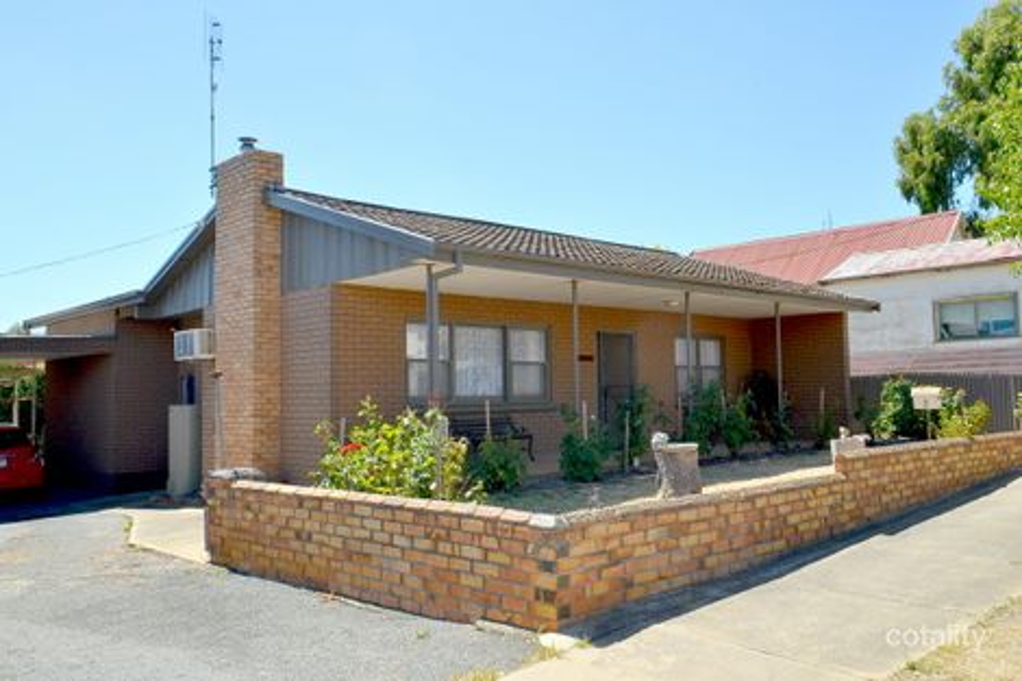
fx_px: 851
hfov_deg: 61.9
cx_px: 511
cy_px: 340
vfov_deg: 43.6
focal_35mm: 30
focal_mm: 20
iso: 500
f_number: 11
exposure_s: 1/500
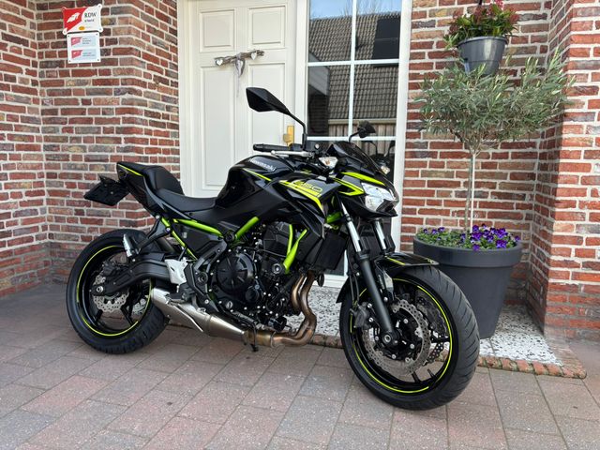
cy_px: 225
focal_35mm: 26
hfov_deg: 67.3
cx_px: 300
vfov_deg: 53.1
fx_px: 451
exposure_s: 1/157
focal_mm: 5.96
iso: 40
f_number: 1.6
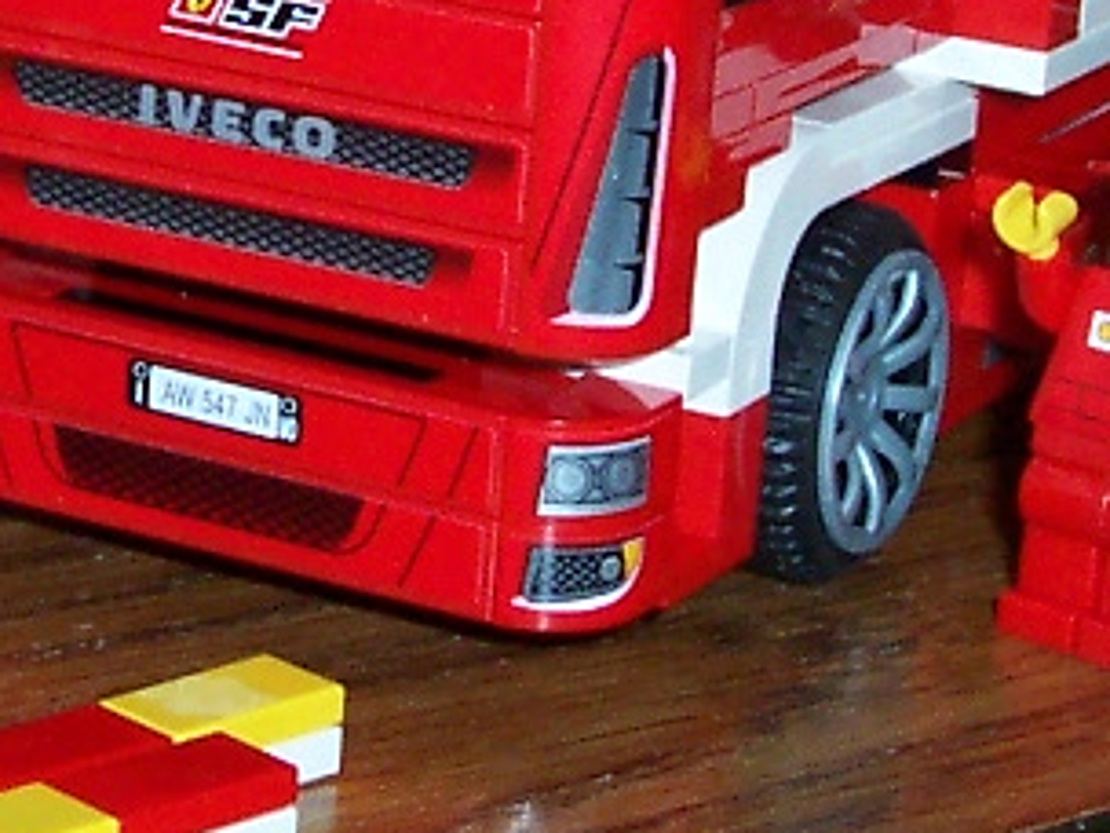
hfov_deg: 13.5
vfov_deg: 10.1
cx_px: 347
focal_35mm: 146
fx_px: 4682
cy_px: 77
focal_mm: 5.6
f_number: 2.8
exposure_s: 1/60
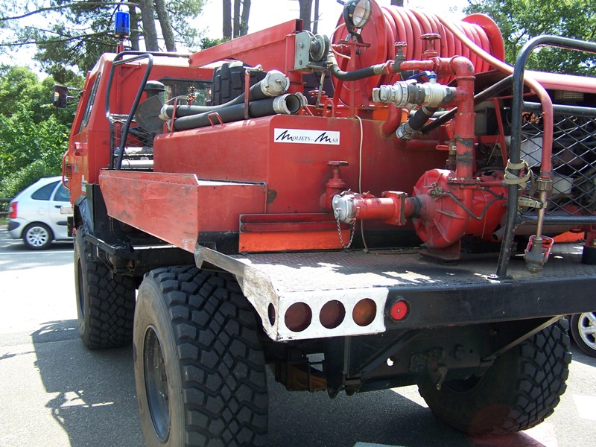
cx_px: 298
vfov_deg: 37.7
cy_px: 224
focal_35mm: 38
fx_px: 654
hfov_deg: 49.0
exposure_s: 1/250
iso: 80
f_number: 2.8
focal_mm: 6.3
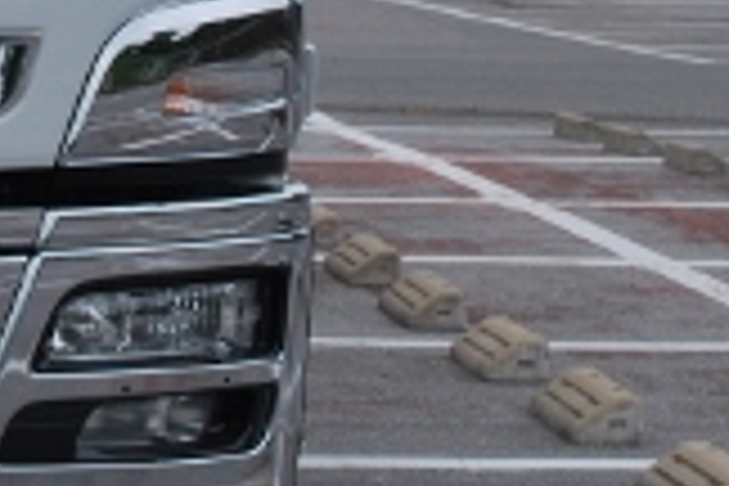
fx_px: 4211
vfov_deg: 6.5
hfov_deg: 9.7
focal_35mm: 208
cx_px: -306
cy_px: -302
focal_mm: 35
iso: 100
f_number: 8
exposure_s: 1/250
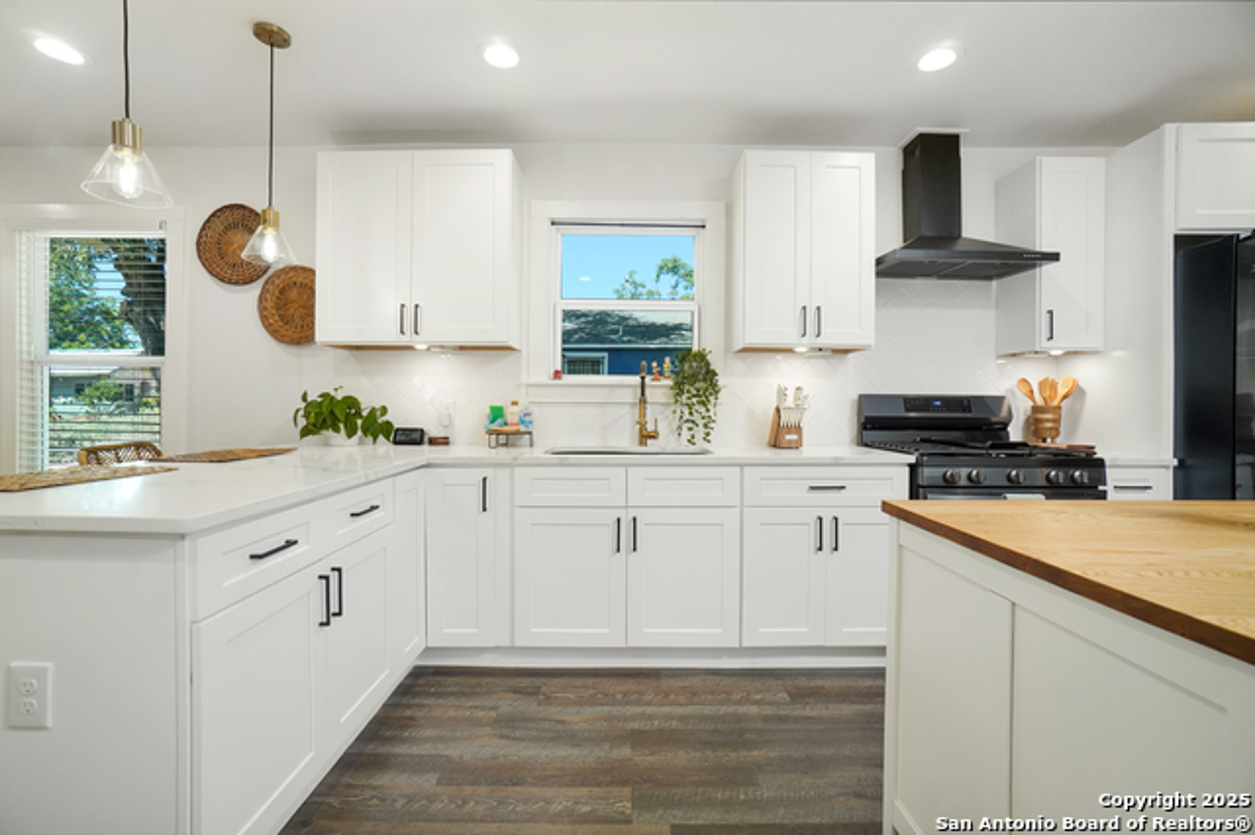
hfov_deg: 100.4
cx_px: 628
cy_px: 418
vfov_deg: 77.3
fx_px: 523
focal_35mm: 15
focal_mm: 10
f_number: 7.1
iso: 400
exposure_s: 1/50
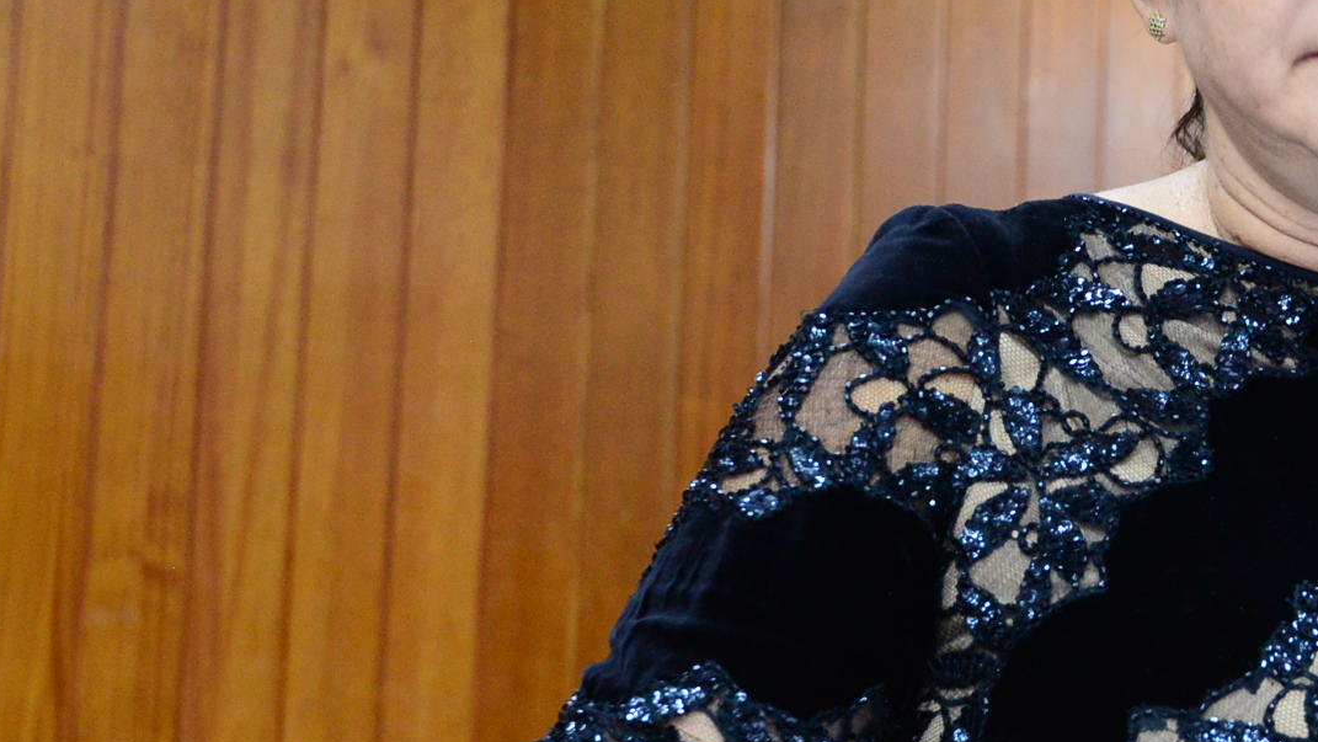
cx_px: 1169
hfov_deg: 20.4
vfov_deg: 11.8
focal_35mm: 103
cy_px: 457
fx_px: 3600
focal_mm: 35
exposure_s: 1/60
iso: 2500
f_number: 4.5
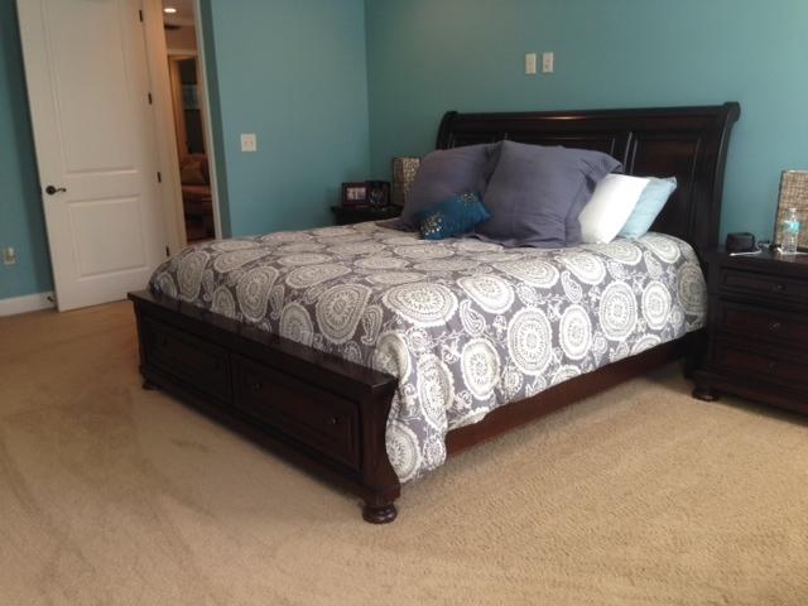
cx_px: 404
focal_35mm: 33
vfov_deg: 42.9
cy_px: 303
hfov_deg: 55.4
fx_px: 770
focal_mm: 4.12
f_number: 2.4
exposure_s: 1/20
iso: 50
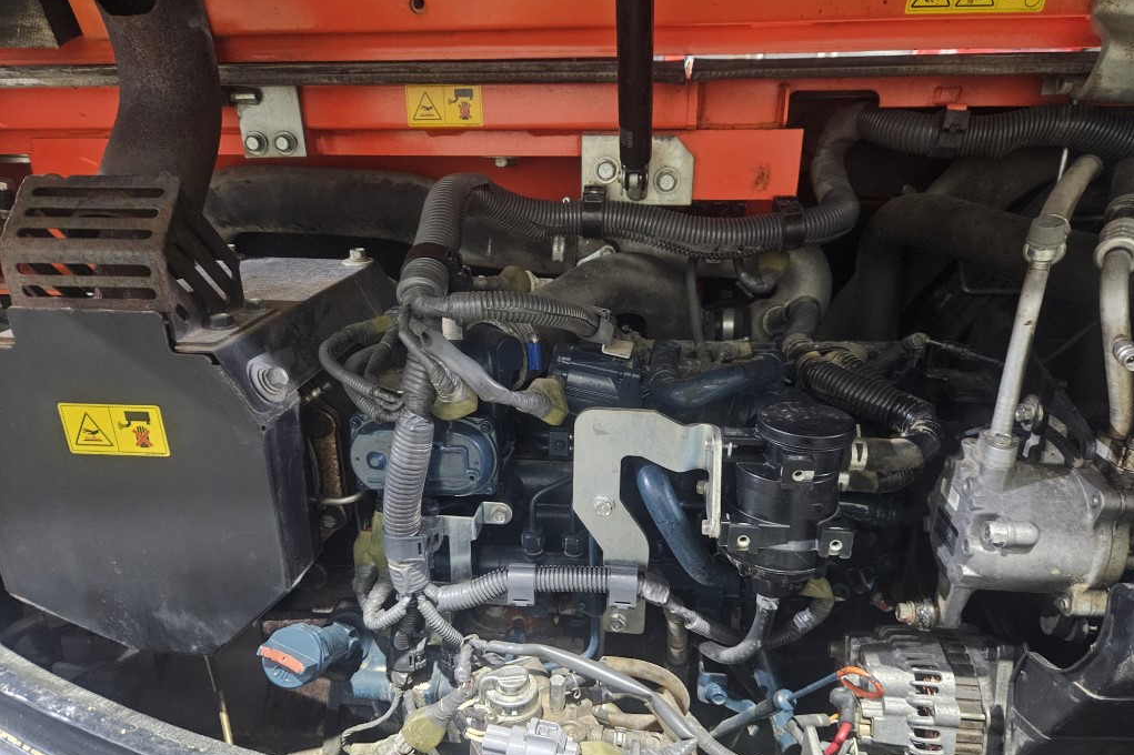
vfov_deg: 53.0
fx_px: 756
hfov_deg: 73.8
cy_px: 423
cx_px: 568
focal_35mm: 24
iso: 800
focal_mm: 5.4
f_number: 1.8
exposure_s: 1/25
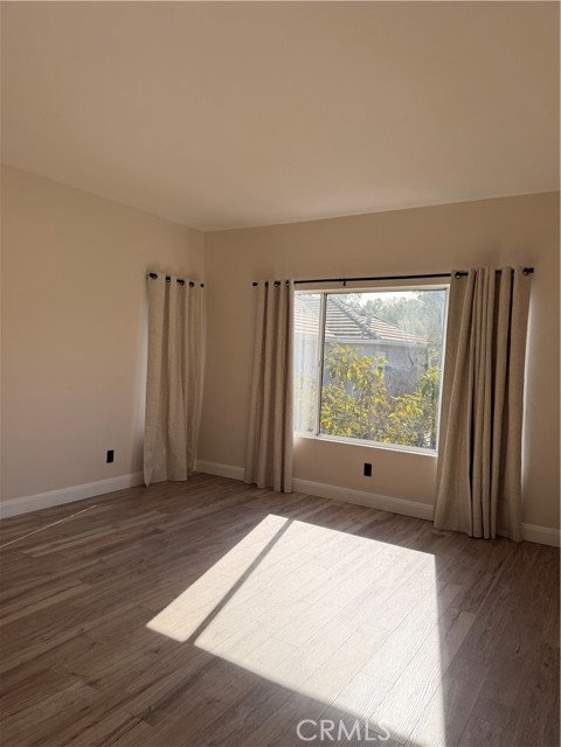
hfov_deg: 56.8
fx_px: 519
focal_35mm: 24
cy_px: 374
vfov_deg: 71.6
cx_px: 280
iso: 80
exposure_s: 1/1901
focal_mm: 6.76
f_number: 1.78
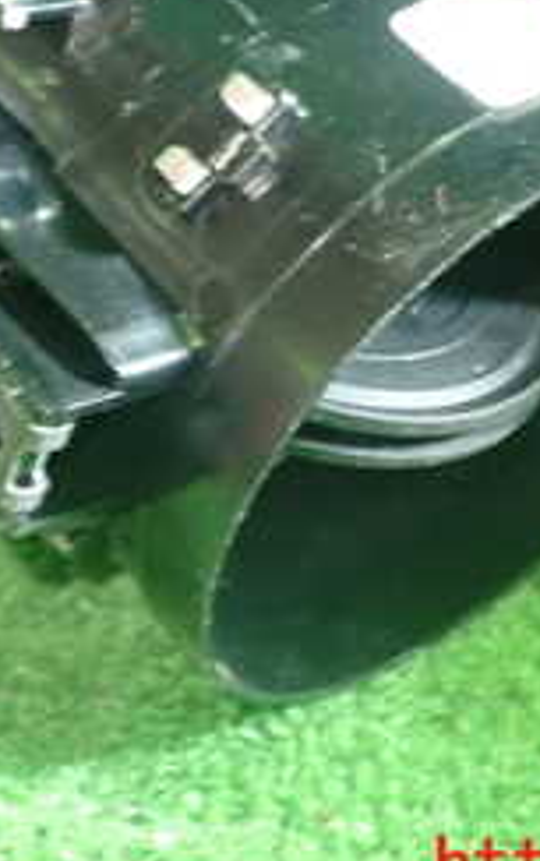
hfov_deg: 13.2
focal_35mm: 99
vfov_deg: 20.6
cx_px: 173
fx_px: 2326
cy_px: 120
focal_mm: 6.83
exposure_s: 1/25
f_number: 2.7
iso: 800
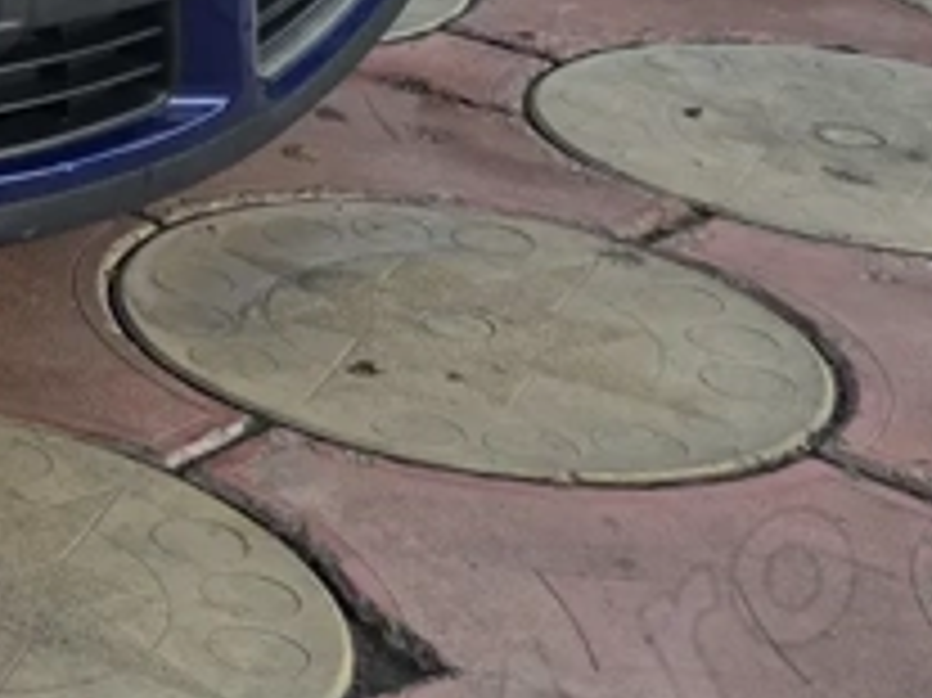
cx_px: -1211
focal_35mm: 111
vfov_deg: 12.9
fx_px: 2987
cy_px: -203
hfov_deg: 13.6
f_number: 1.7
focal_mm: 6.3
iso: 80
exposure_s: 1/180
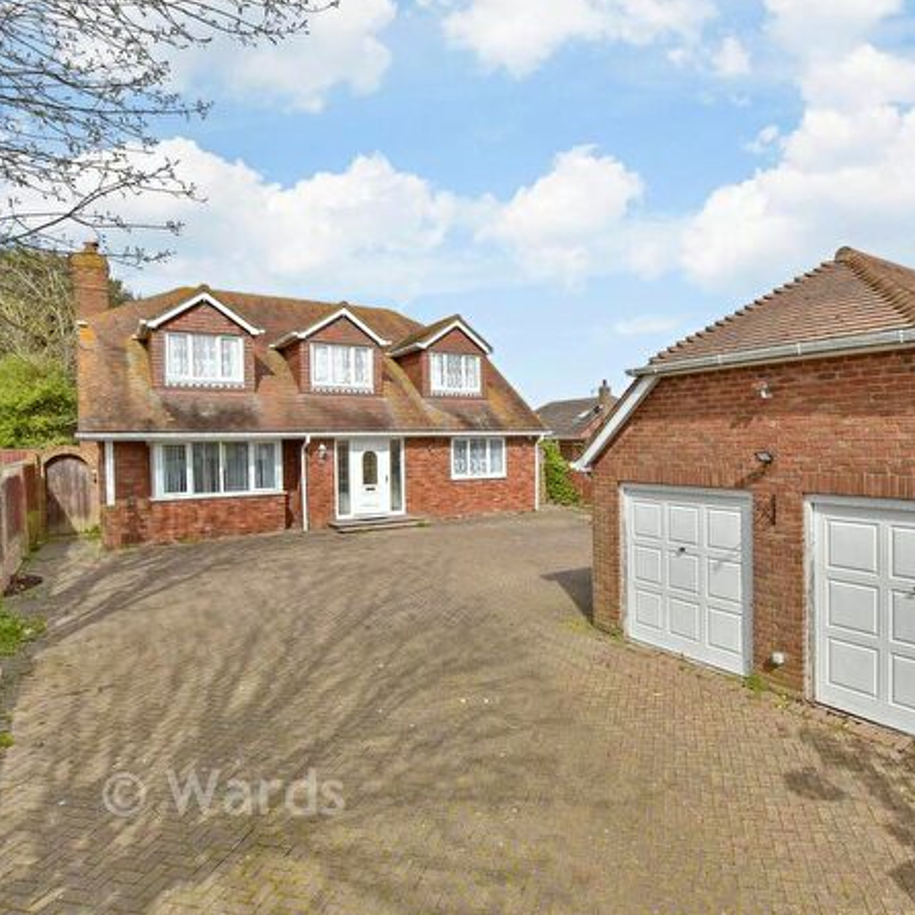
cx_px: 568
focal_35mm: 20
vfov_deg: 74.8
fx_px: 598
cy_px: 465
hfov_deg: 73.6
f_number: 9
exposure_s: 1/320
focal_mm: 10
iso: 500
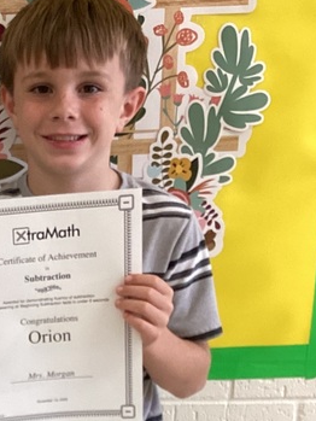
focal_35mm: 91
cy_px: 483
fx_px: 1107
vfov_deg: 20.4
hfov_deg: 15.3
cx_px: -122
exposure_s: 1/50
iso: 160
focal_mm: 3.3
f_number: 2.4
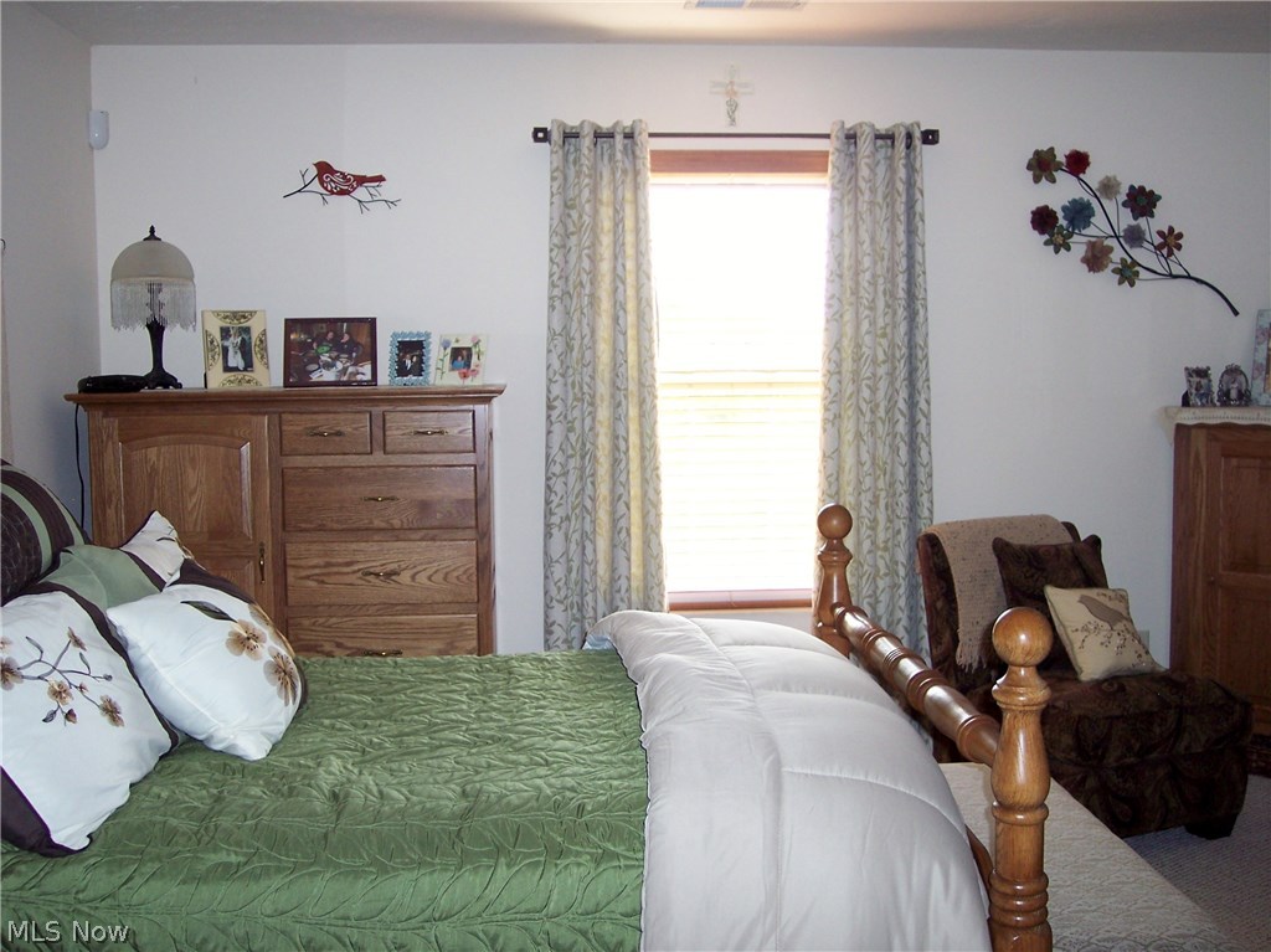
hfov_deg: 47.9
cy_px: 476
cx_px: 636
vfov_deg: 36.8
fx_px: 1431
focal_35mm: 39
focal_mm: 8
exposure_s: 1/60
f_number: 2.8
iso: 140
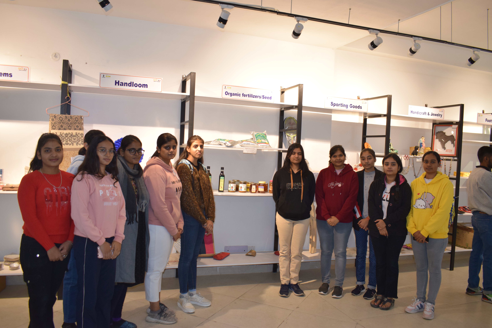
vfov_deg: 43.6
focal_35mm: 30
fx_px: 410
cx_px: 246
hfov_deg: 61.9
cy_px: 164
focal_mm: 20
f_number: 5
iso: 800
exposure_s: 1/100
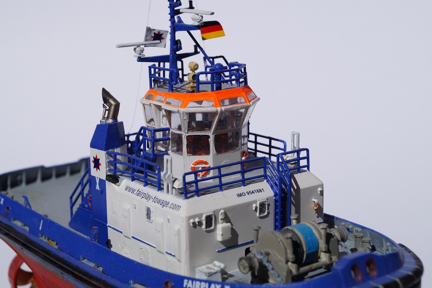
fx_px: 899
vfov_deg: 18.2
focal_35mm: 75
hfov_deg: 27.0
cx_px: 216
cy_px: 144
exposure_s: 1/640
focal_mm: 50
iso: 100
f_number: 11
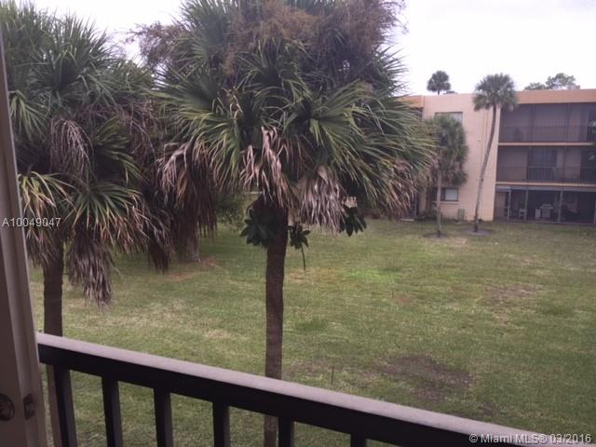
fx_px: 499
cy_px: 224
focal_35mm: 29
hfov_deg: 61.7
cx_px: 298
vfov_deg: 48.2
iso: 32
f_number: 2.2
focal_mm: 4.15
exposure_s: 1/120
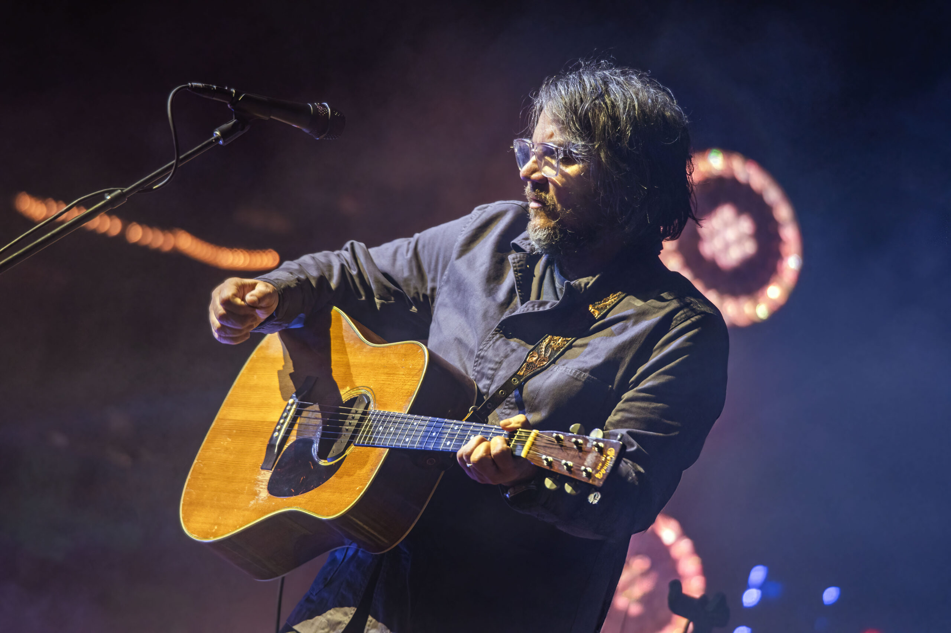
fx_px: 14518
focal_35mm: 550
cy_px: 316
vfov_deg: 2.5
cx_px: 476
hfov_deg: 3.8
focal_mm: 550
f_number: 6.3
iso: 3200
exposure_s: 1/125
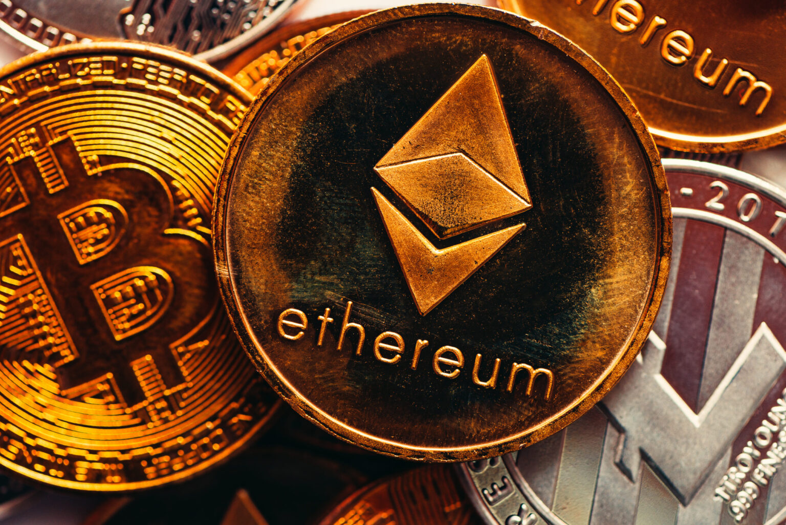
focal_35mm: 105
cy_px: 262
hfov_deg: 19.5
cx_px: 393
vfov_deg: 13.0
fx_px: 2293
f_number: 6.3
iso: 200
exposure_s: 1/100
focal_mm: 105
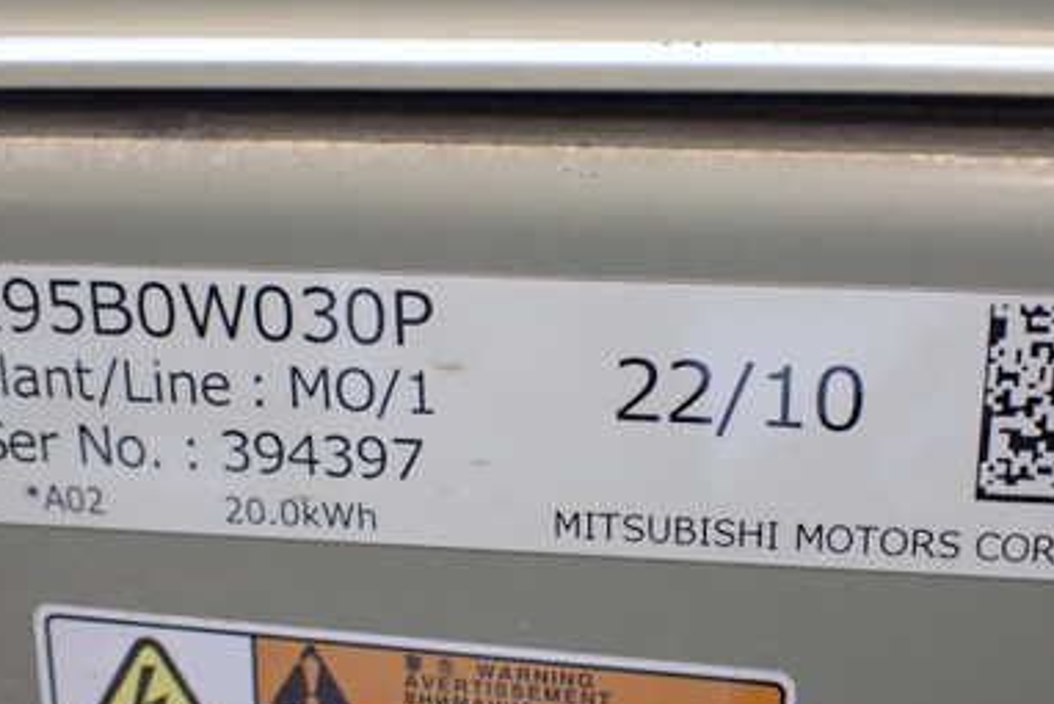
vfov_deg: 27.5
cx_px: 590
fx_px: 1435
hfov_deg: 40.3
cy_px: 439
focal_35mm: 49
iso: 800
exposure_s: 1/125
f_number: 2.3
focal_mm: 5.4
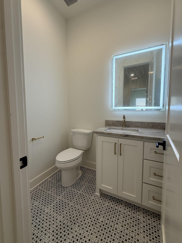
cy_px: 118
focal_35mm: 15
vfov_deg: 98.1
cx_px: 90
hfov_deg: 81.8
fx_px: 105
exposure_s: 1/120
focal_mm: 2.22
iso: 100
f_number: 2.2
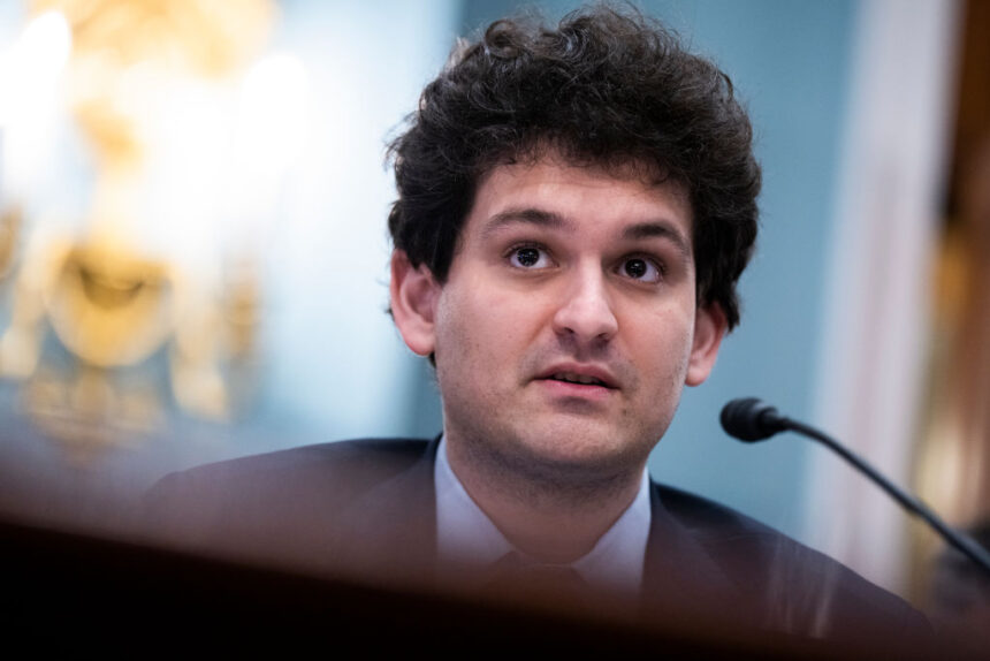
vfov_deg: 8.6
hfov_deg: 12.9
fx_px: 4374
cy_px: 330
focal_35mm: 159
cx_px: 495
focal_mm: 159
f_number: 2.8
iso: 3200
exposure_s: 1/200
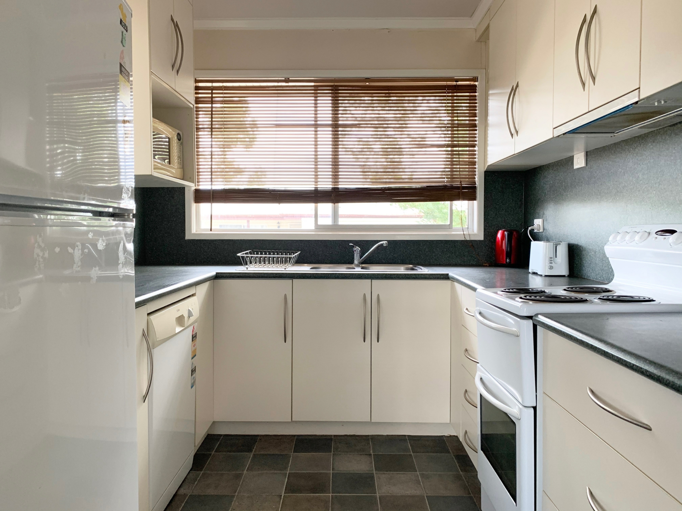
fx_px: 512
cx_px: 341
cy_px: 256
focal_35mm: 26
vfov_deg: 53.1
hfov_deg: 67.3
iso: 100
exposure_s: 1/77
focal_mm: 4.25
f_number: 1.8
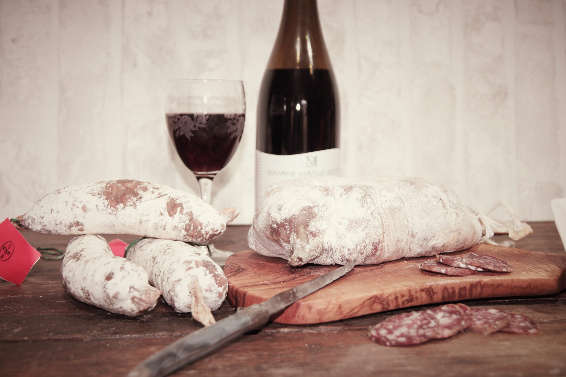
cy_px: 188
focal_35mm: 52
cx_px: 283
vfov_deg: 25.7
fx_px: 825
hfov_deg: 37.9
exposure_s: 1/60
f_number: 5
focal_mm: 35
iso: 100
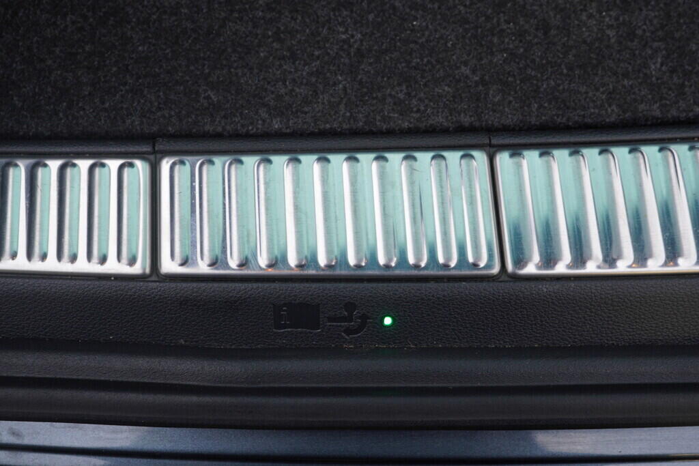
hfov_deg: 53.1
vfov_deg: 36.9
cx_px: 350
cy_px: 233
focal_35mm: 36
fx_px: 699
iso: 125
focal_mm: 24
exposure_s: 1/60
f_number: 3.5
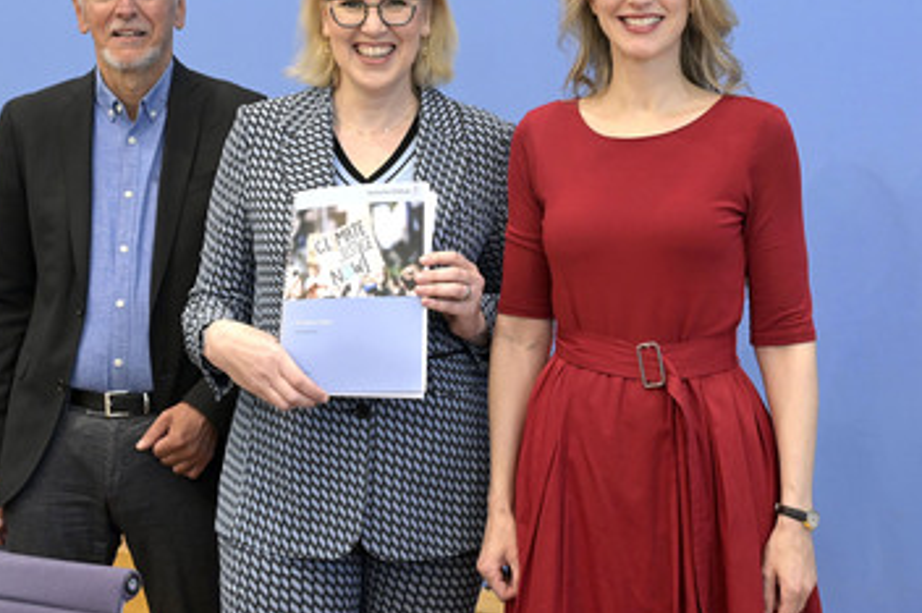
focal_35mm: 59
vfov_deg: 22.9
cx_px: 384
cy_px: 246
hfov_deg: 33.9
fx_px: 1510
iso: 4000
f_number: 5
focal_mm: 46
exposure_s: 1/400
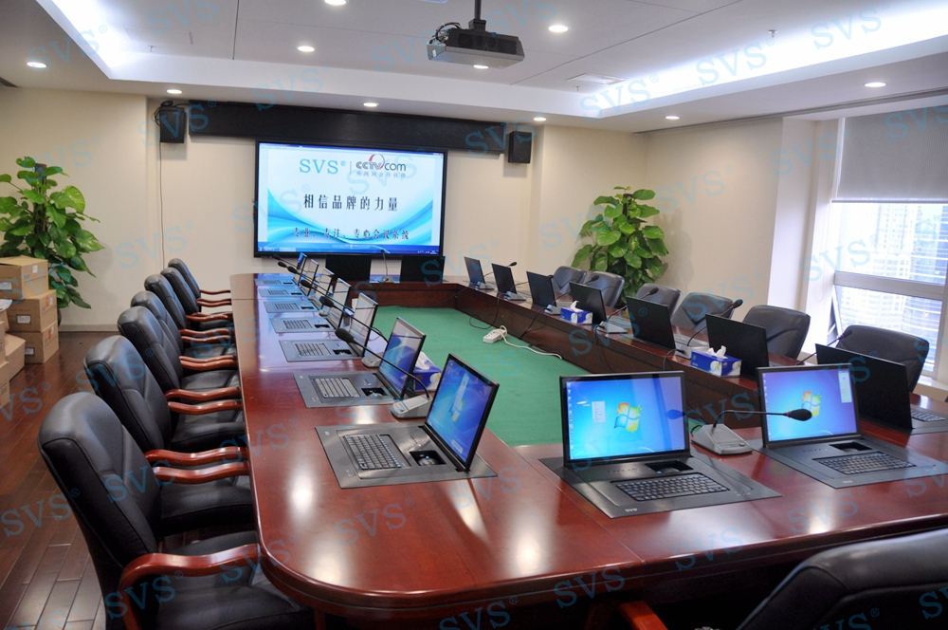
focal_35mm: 27
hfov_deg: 67.4
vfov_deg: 47.8
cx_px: 474
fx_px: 710
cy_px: 315
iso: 250
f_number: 3.5
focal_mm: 18
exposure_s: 1/25
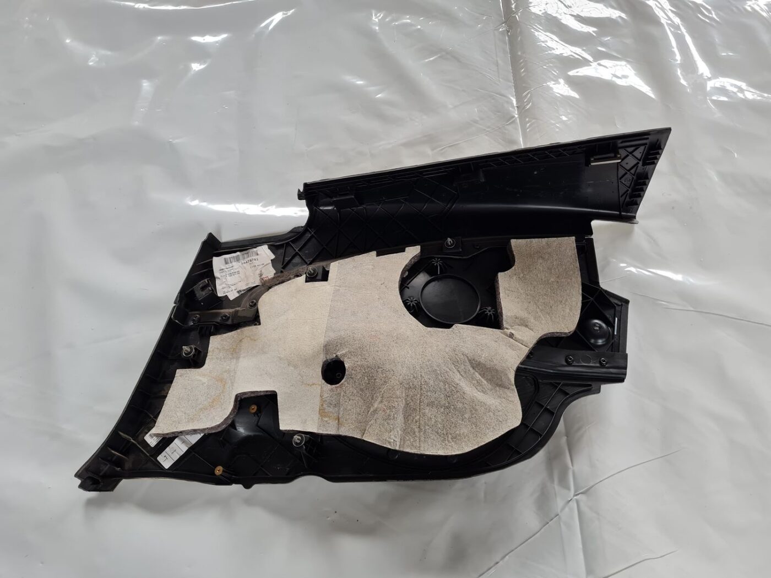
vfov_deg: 53.1
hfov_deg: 67.3
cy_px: 289
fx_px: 579
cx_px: 386
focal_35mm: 26
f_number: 1.8
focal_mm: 5.4
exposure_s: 1/100
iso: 160
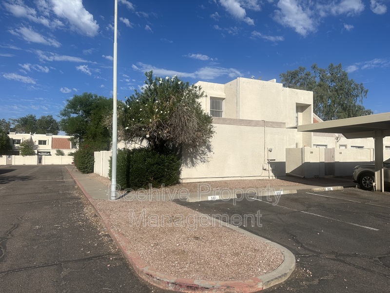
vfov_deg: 56.8
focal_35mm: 24
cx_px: 195
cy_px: 146
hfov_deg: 71.6
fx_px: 270
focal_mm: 6.86
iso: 80
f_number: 1.78
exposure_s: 1/9709
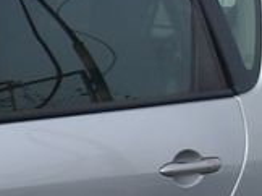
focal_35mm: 171
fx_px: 1292
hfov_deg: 9.9
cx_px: -403
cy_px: 238
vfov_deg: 8.6
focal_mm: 4.9
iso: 100
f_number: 3
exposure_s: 1/974
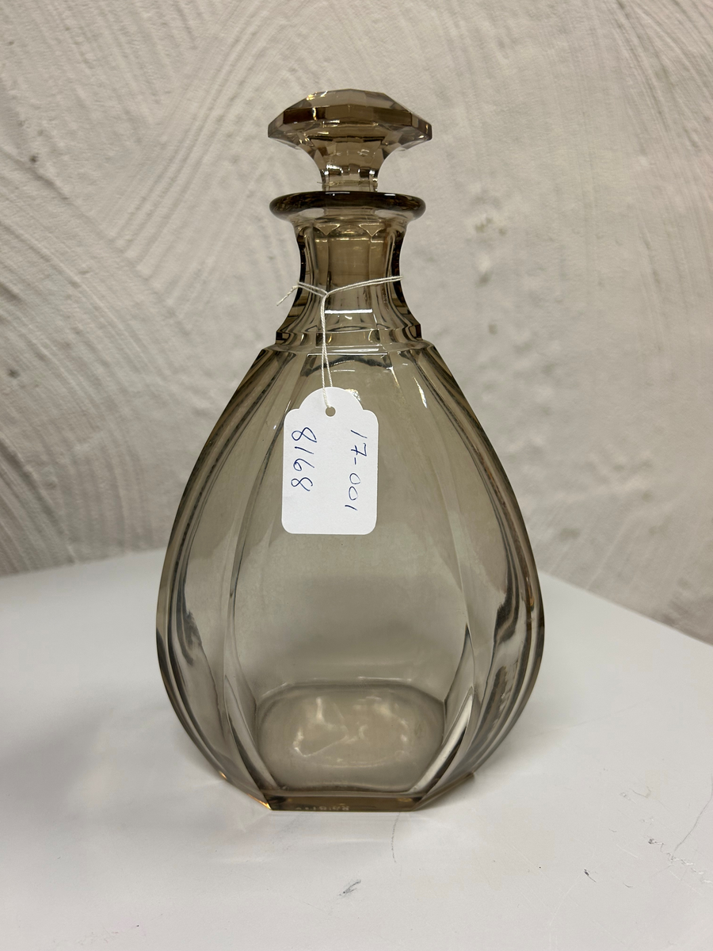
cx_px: 356
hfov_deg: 53.1
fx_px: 714
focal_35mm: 26
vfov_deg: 67.3
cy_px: 476
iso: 80
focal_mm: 5.7
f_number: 1.5
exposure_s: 1/100
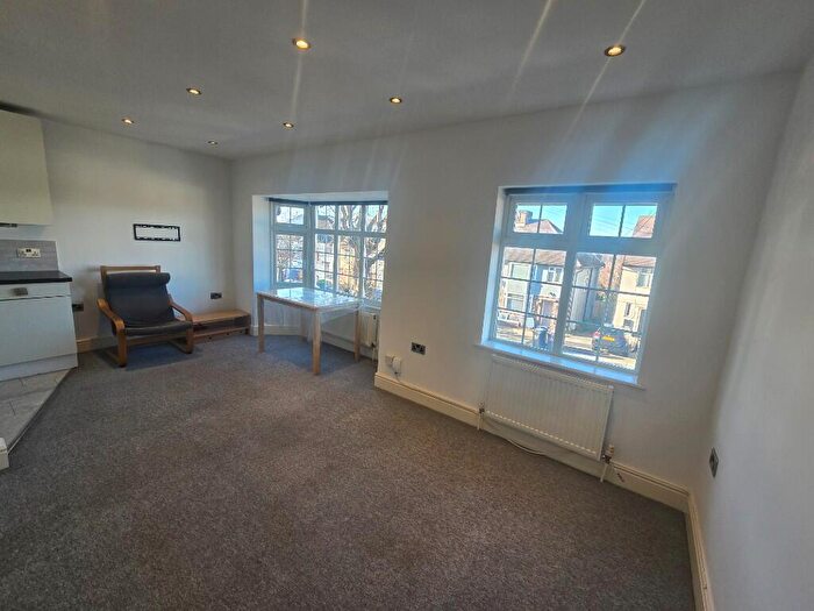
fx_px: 306
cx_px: 407
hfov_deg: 106.2
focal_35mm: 13
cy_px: 306
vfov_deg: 89.9
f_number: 2.2
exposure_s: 1/100
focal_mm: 2.2
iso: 50
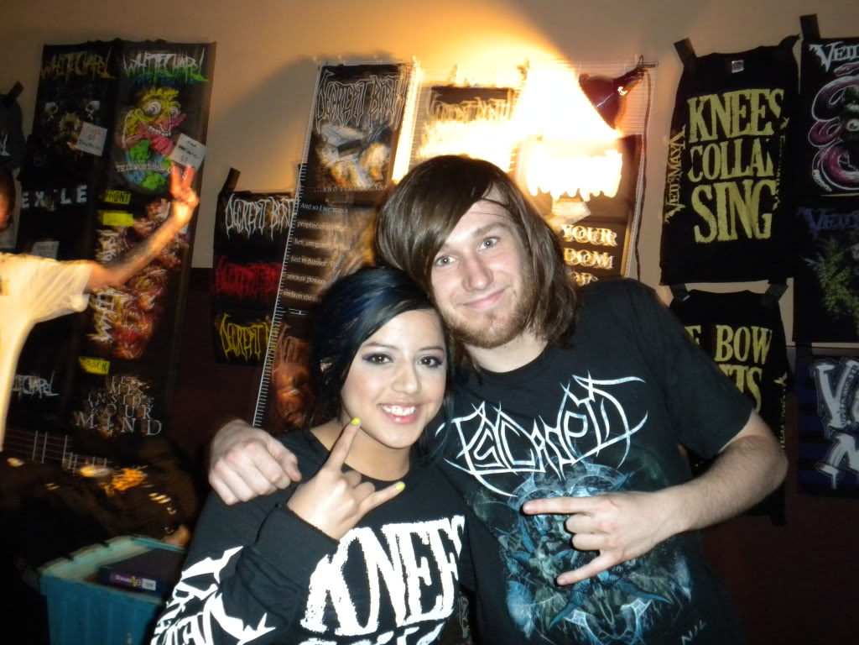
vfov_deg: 38.7
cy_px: 322
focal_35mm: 37
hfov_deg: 50.1
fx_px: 918
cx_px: 430
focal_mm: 6.6
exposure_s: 1/8
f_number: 3.5
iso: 400
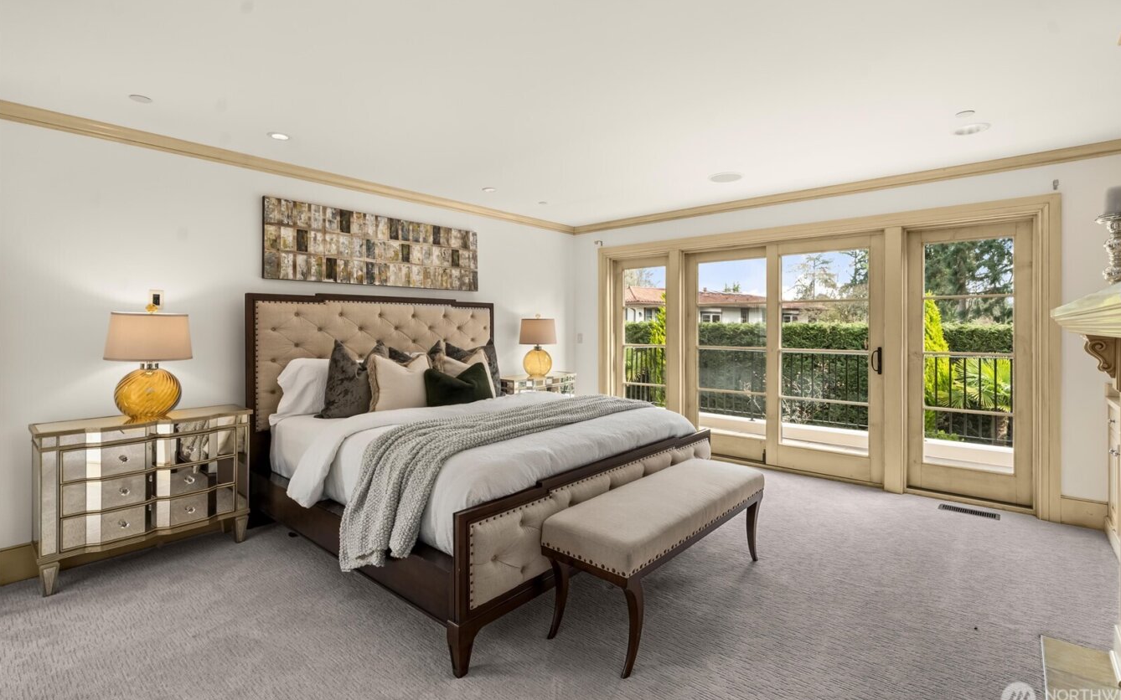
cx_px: 583
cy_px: 335
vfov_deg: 71.2
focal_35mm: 16
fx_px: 489
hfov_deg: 97.8
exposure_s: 1/20
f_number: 7.1
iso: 1000
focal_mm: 15
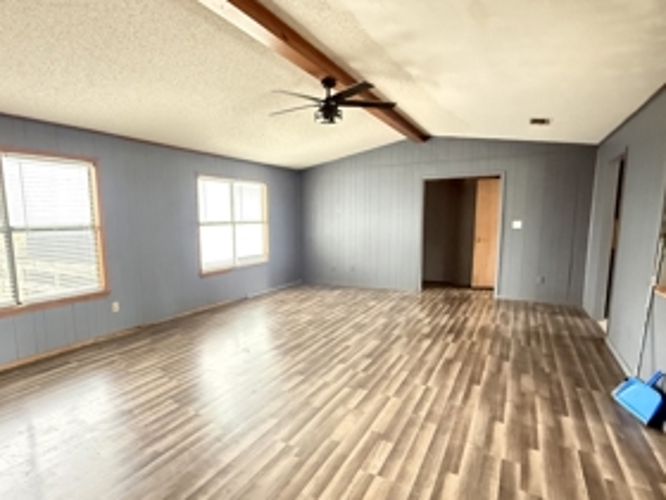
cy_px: 269
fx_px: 385
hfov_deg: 81.3
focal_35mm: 20
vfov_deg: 65.9
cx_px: 288
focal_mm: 2.22
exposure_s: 1/18
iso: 2500
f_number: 2.2
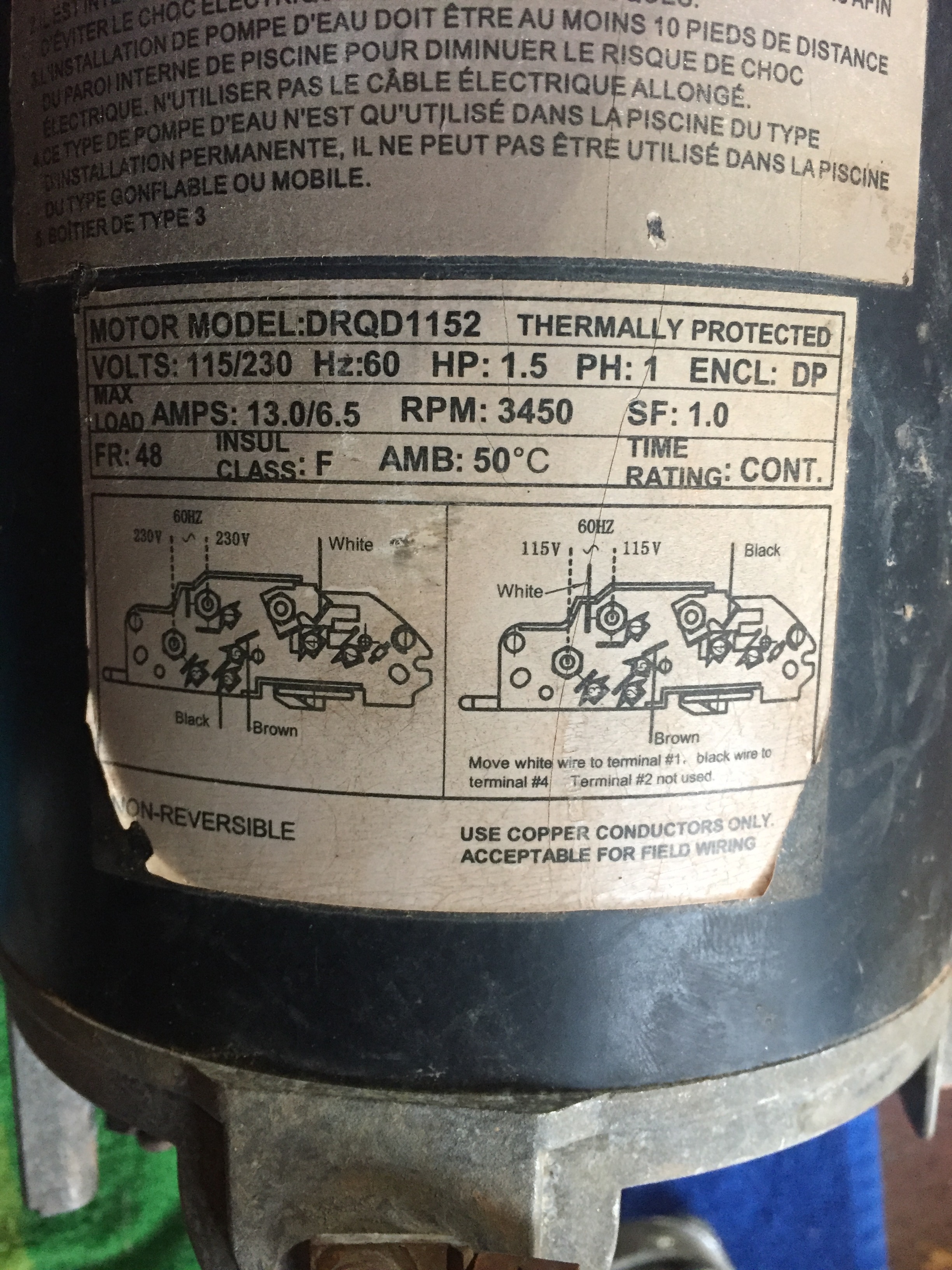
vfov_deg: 61.7
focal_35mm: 29
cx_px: 476
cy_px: 635
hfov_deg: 48.2
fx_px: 1063
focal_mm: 4.15
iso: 250
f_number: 2.2
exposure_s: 1/24
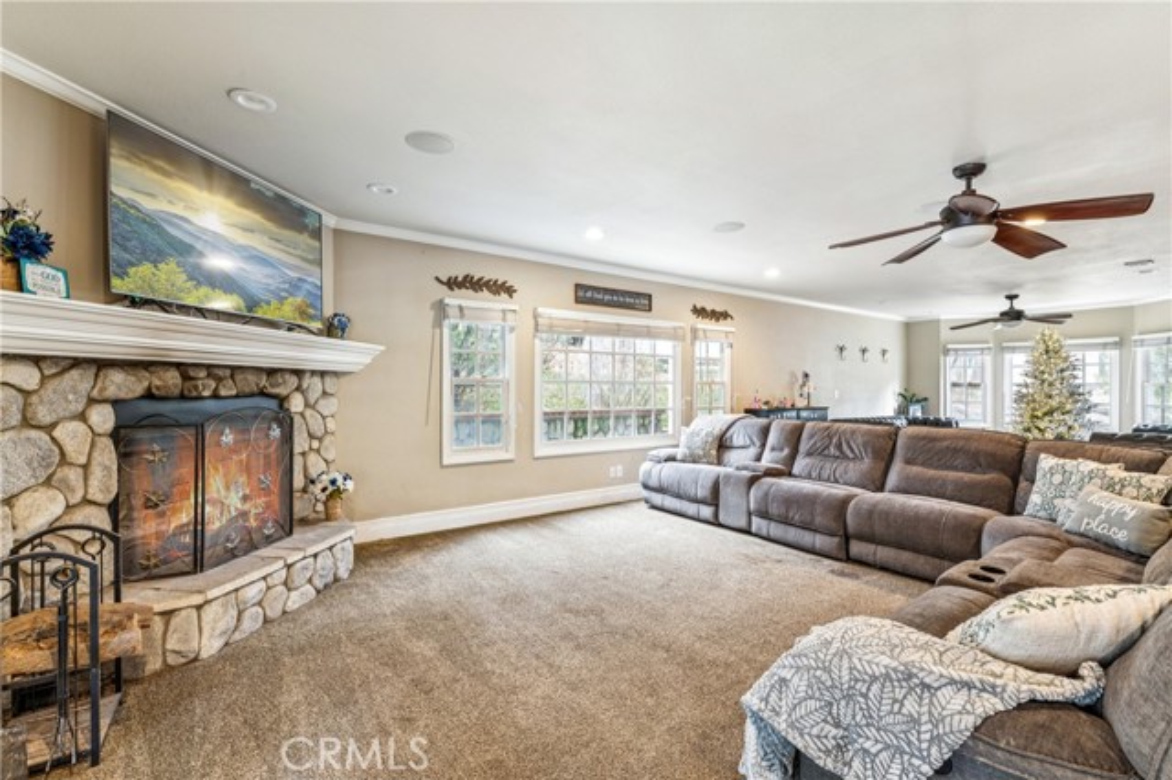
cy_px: 390
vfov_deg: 73.0
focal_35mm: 16
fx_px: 527
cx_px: 586
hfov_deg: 96.1
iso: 100
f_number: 13
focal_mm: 16.2
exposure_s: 2
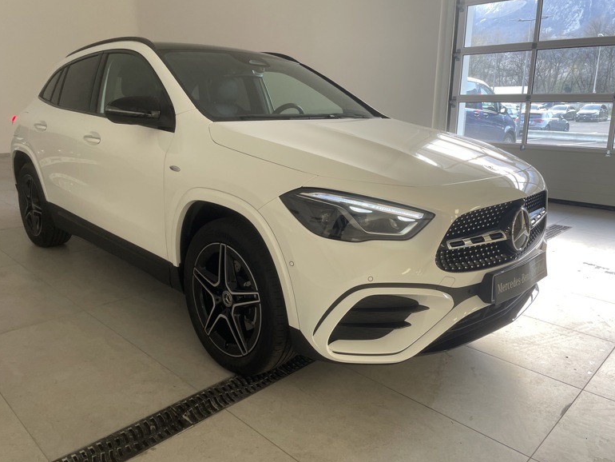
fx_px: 480
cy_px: 225
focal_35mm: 27
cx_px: 302
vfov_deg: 51.4
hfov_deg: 65.3
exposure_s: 1/102
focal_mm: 4.2
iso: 100
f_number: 1.6
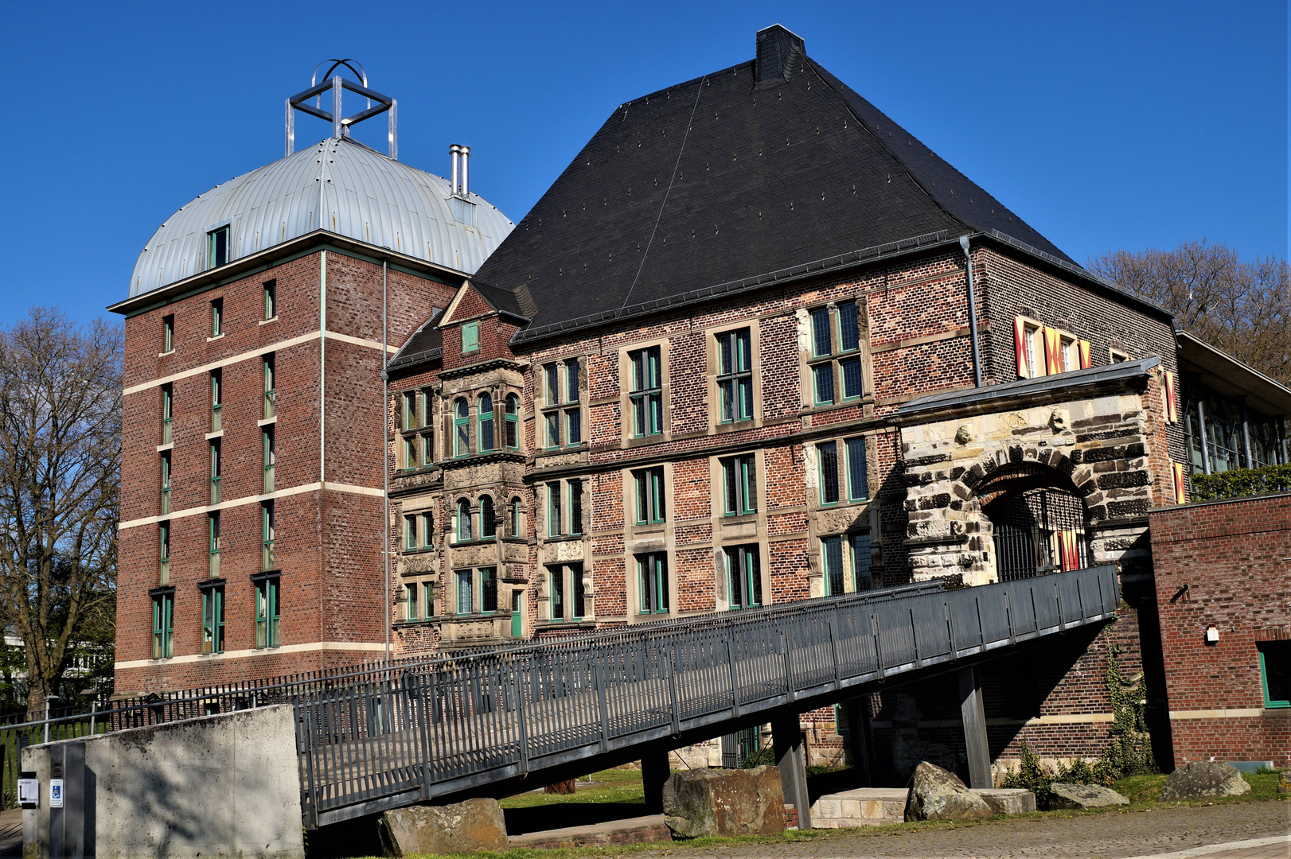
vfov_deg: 34.2
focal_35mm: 39
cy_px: 430
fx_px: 1398
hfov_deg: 49.6
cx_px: 646
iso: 100
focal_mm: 26
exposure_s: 1/250
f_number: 10
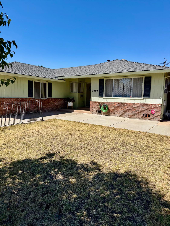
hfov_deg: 56.8
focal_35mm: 24
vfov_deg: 71.6
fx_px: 157
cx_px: 85
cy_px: 113
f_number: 1.78
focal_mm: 6.76
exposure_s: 1/5348
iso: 80
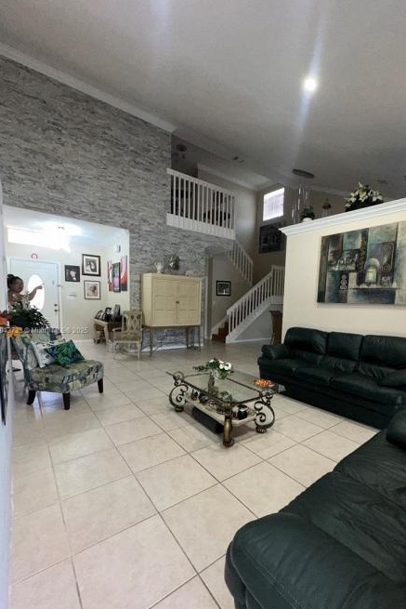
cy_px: 331
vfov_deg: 96.5
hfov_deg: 73.2
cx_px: 237
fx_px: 271
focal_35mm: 16
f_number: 2.2
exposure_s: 1/60
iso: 160
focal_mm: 2.22
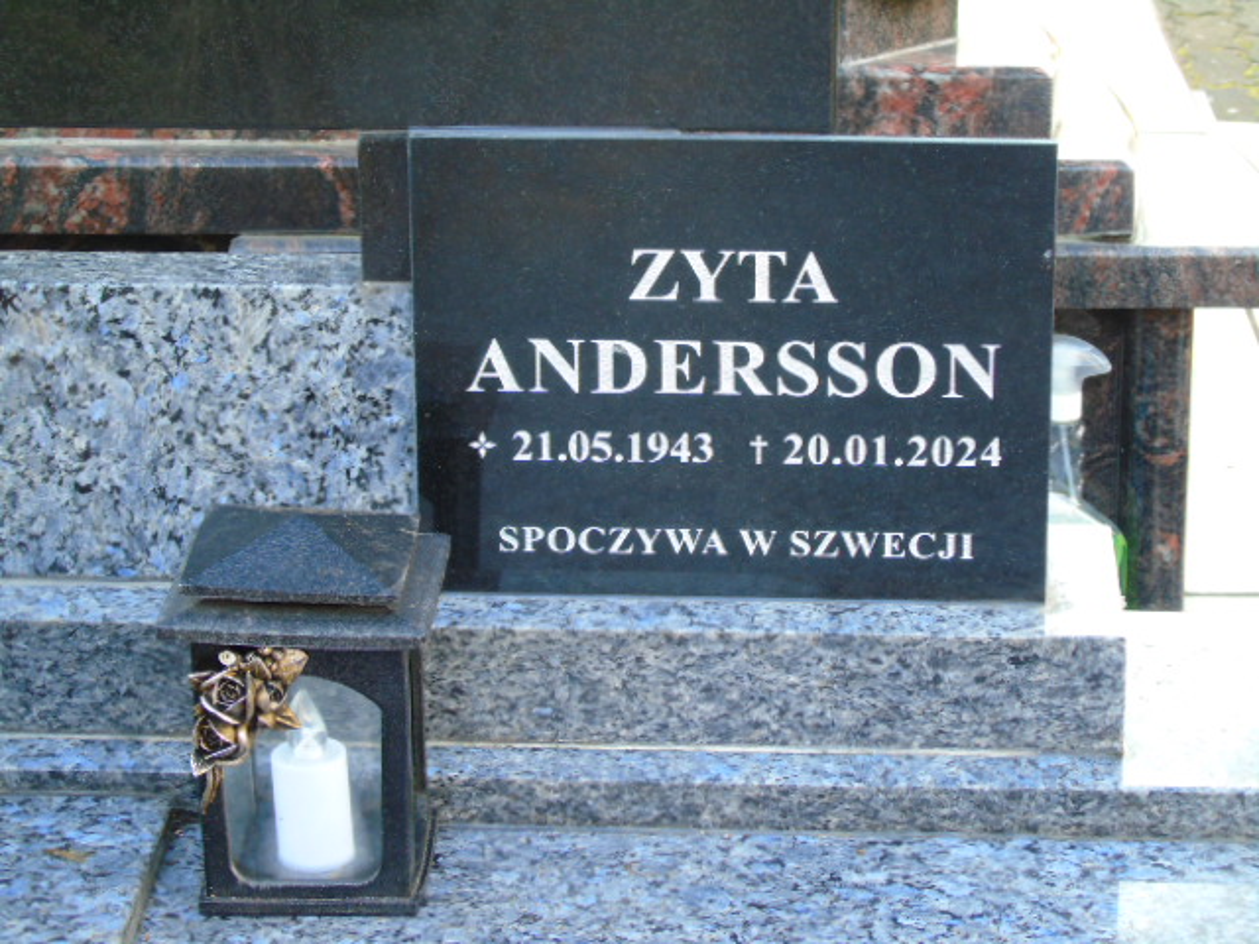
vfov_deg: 13.7
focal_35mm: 108
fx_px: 3928
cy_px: 472
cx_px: 630
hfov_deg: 18.2
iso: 200
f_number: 4.4
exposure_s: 1/30
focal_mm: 19
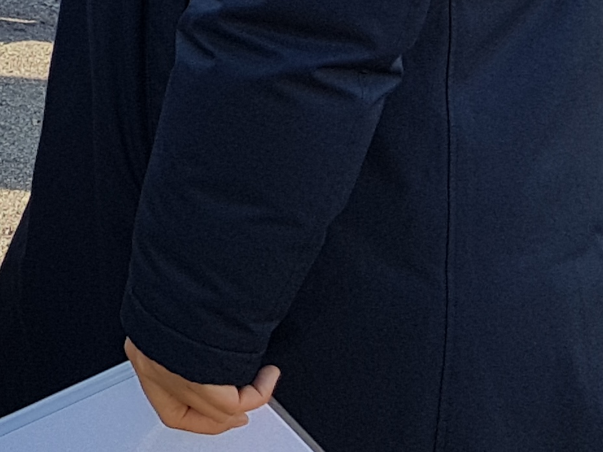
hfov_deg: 14.3
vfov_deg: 11.6
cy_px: -487
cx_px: -634
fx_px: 1968
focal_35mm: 113
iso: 40
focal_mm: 4.2
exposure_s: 1/1088
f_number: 1.7
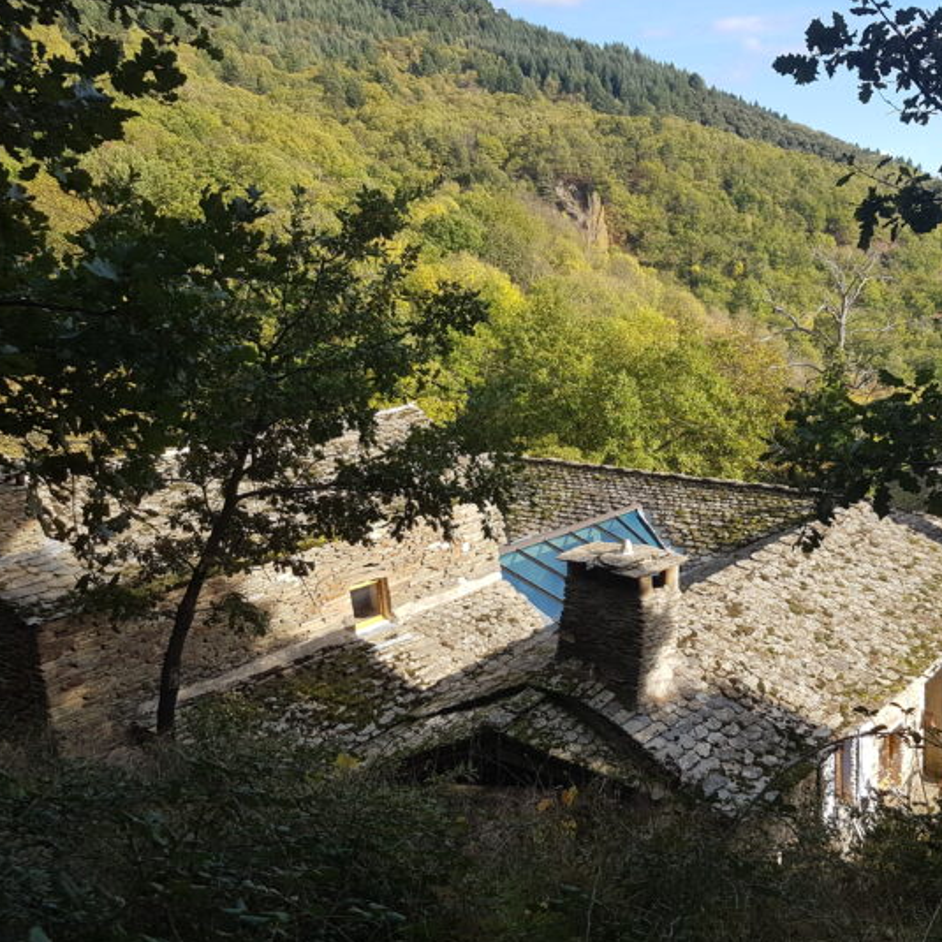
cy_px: 486
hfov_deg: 48.7
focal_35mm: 33
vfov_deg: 49.7
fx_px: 1016
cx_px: 648
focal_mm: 4.2
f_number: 1.7
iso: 40
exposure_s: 1/860
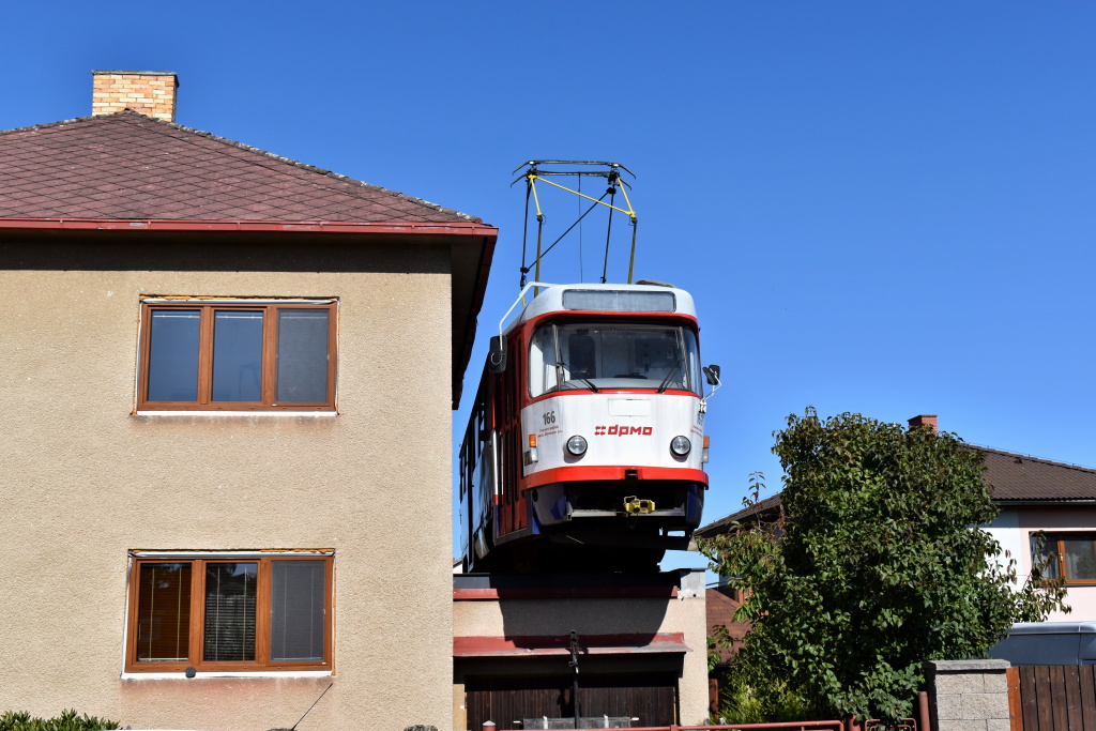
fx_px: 1279
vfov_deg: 31.9
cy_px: 366
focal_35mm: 42
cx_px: 548
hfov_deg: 46.4
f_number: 11
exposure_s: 1/500
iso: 200
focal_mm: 28
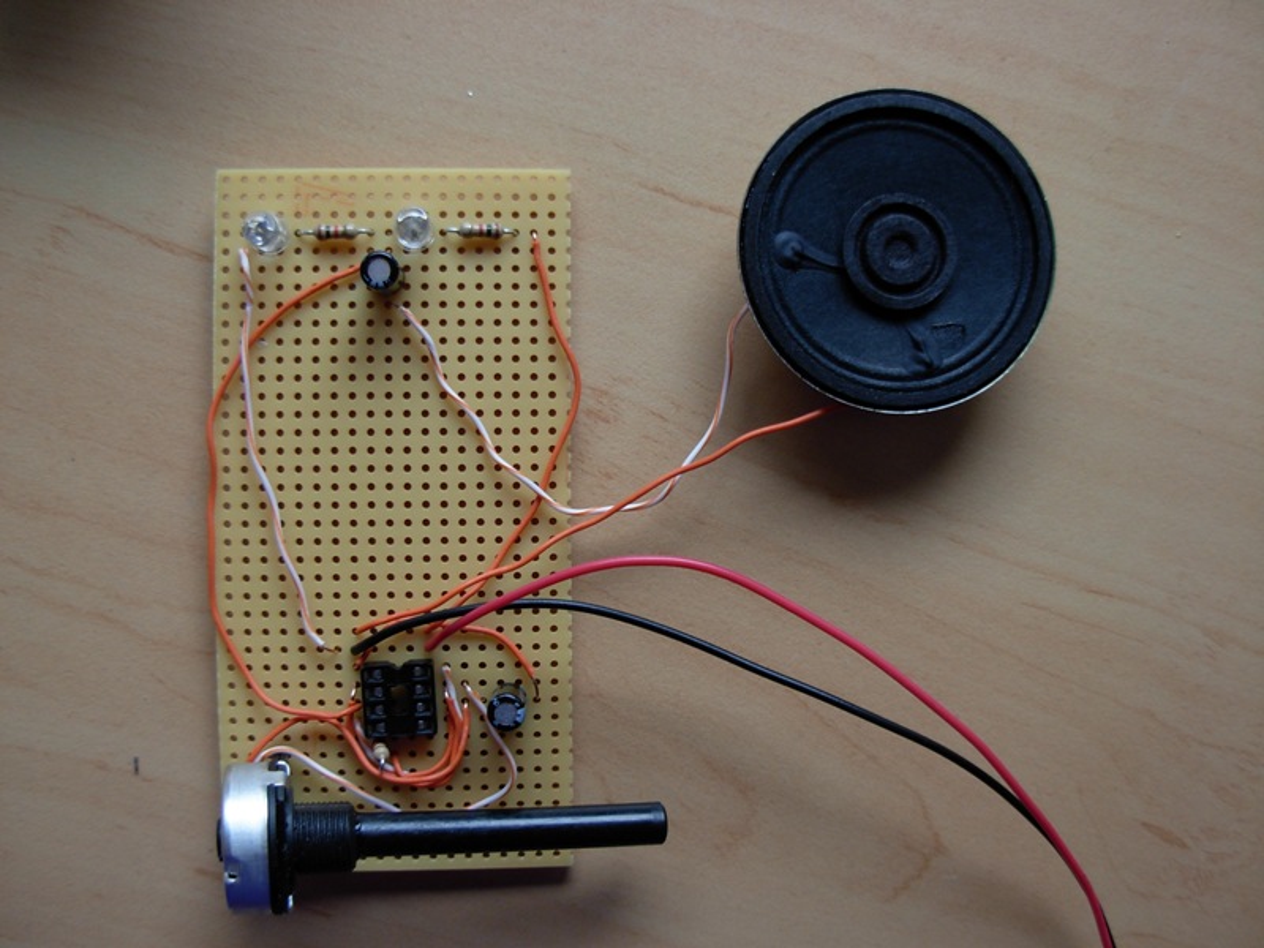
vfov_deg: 37.7
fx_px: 1388
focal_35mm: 38
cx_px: 632
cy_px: 474
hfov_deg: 49.0
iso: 79
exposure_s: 1/21.3
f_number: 2.9
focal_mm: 6.3
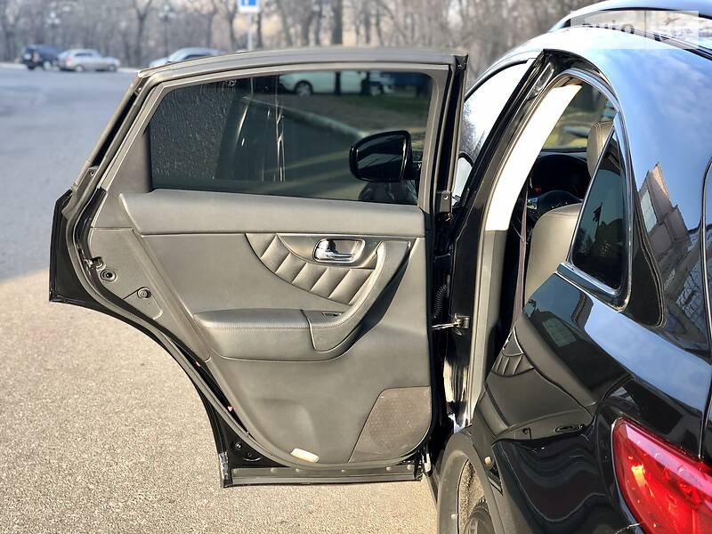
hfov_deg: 36.8
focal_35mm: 52
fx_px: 1070
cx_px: 356
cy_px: 267
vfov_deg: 28.0
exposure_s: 1/60
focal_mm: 6
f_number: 2.4
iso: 16
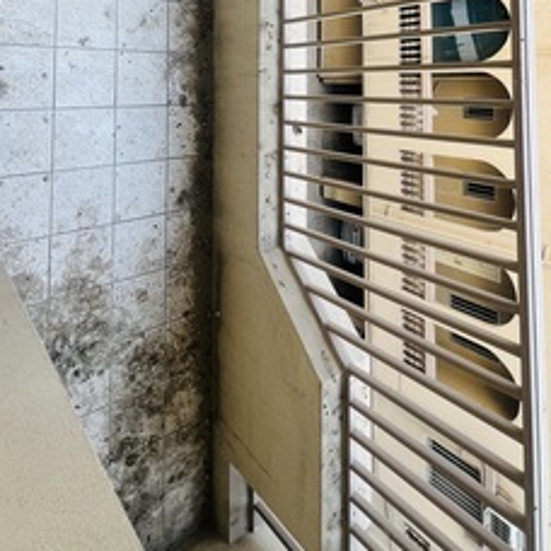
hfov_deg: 67.2
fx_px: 414
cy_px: 62
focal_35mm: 23
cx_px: 267
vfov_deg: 58.2
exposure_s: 1/99
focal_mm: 1.57
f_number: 1.8
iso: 40
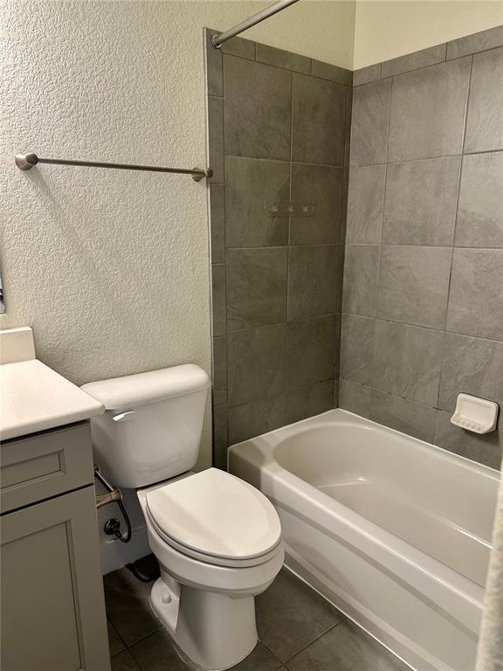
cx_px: 252
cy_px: 336
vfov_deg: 71.6
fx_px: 465
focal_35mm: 24
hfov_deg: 56.8
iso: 125
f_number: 1.78
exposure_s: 1/60
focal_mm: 6.86
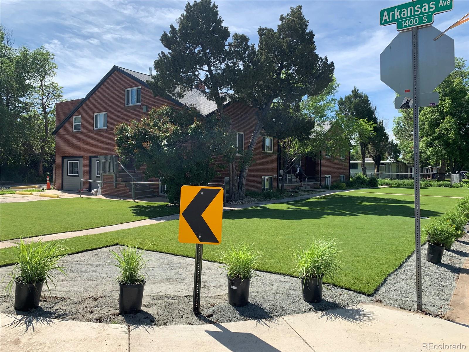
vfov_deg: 53.1
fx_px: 352
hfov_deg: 67.3
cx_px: 234
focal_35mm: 26
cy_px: 176
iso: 25
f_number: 1.8
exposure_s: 1/1718
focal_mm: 4.25
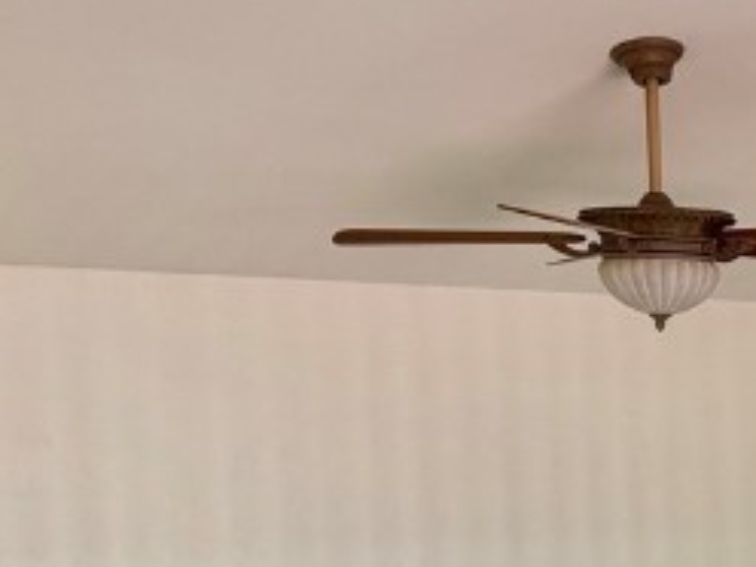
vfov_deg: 14.7
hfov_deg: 16.7
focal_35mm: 99
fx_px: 2162
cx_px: 1335
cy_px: 591
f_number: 1.78
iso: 160
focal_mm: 6.76
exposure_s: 1/60
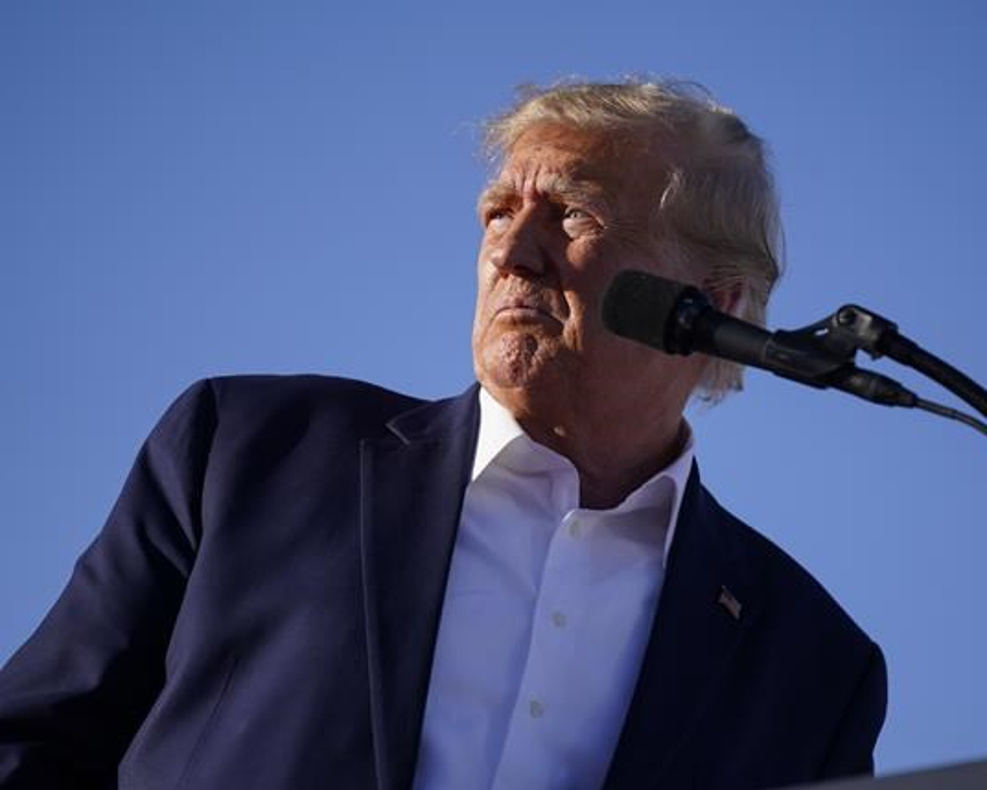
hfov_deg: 9.3
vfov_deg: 7.5
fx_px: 6048
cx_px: 569
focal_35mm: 207
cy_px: 395
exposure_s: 1/4000
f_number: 2.8
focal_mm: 182
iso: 200
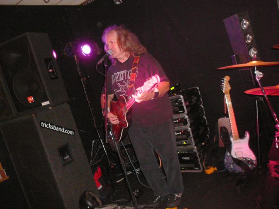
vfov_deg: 40.7
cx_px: 140
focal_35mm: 35
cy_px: 104
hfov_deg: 52.6
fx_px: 282
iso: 400
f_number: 2.8
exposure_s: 1/8
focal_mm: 5.2
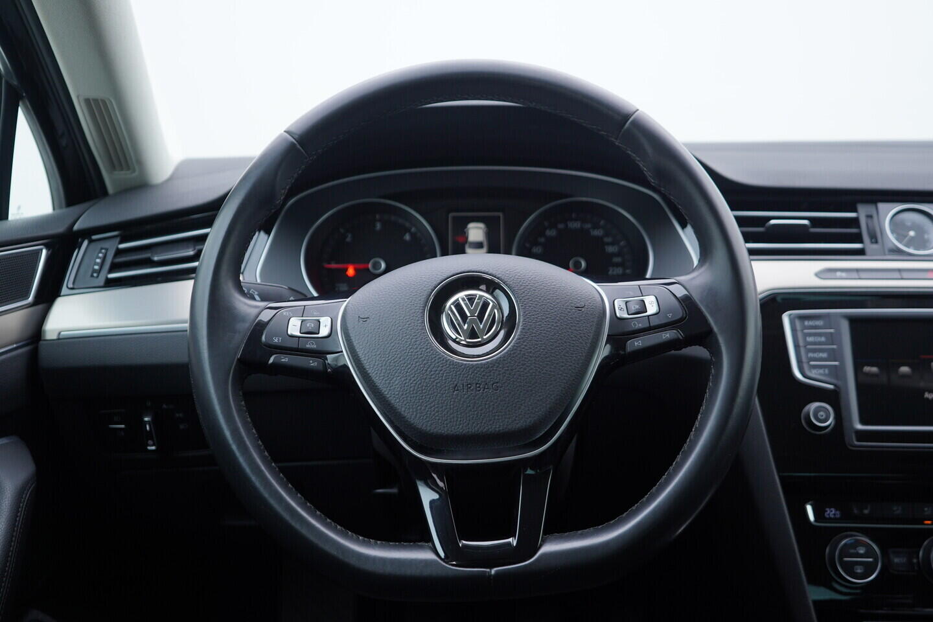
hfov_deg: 53.1
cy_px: 311
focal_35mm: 36
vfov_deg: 36.9
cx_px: 466
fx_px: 933
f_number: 2.8
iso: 125
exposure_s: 1/40
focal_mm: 24
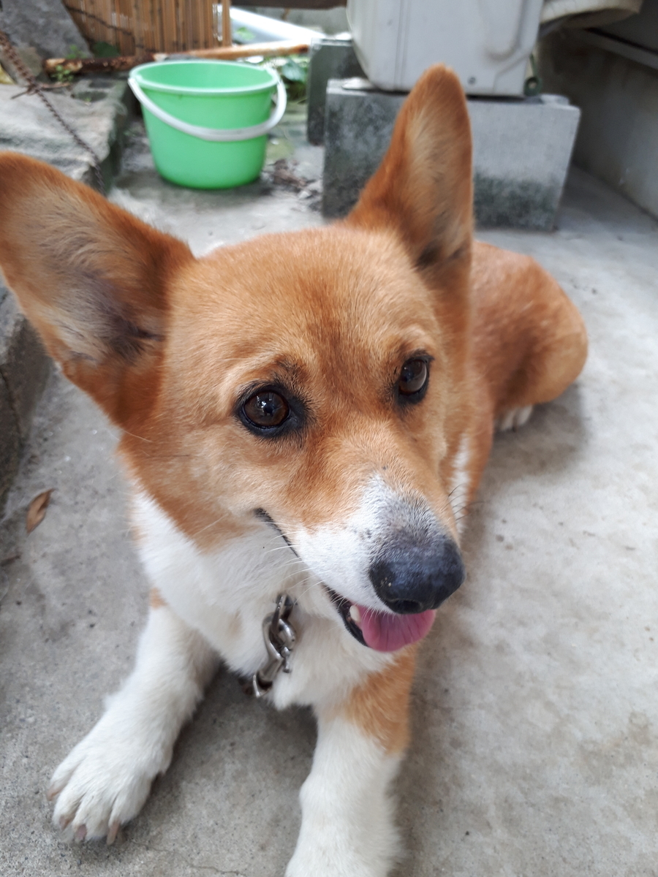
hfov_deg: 51.4
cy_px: 438
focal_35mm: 27
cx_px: 329
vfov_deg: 65.3
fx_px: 684
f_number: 1.9
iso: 50
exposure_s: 1/33
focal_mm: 3.6
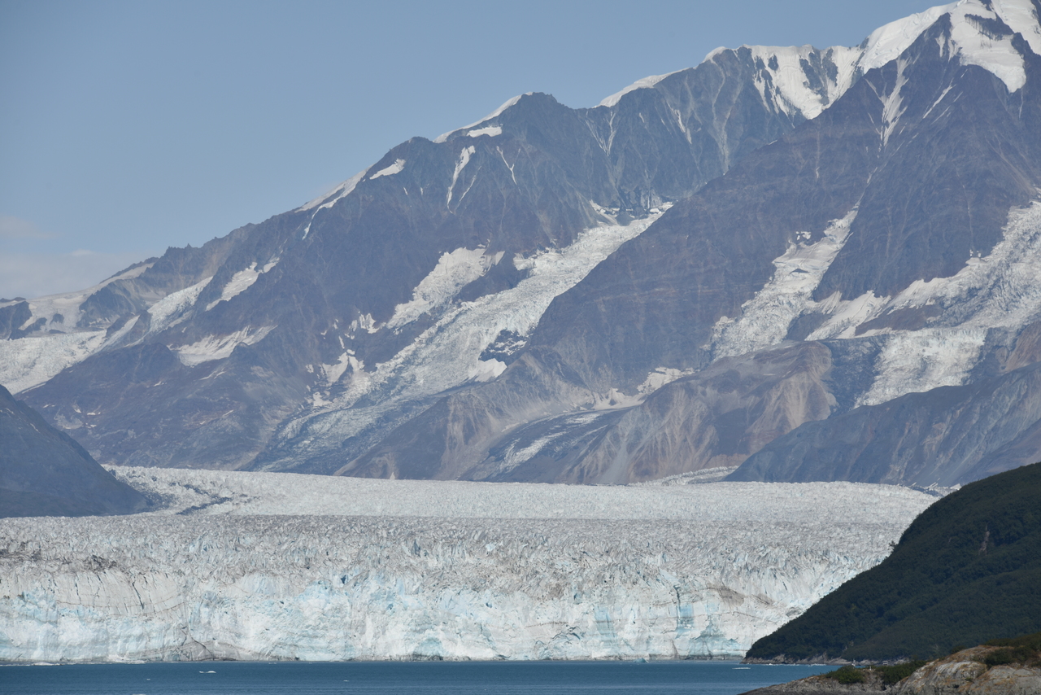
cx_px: 520
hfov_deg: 10.8
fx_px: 5495
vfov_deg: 7.2
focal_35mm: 190
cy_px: 348
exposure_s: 1/500
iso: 100
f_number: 11
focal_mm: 190
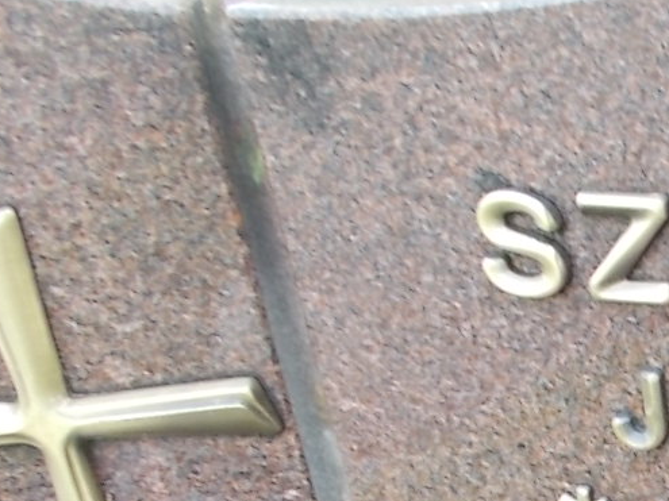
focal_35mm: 84
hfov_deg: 20.8
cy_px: 673
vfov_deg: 16.5
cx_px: 910
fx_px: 1623
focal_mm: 4.6
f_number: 3.2
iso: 80
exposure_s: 1/50
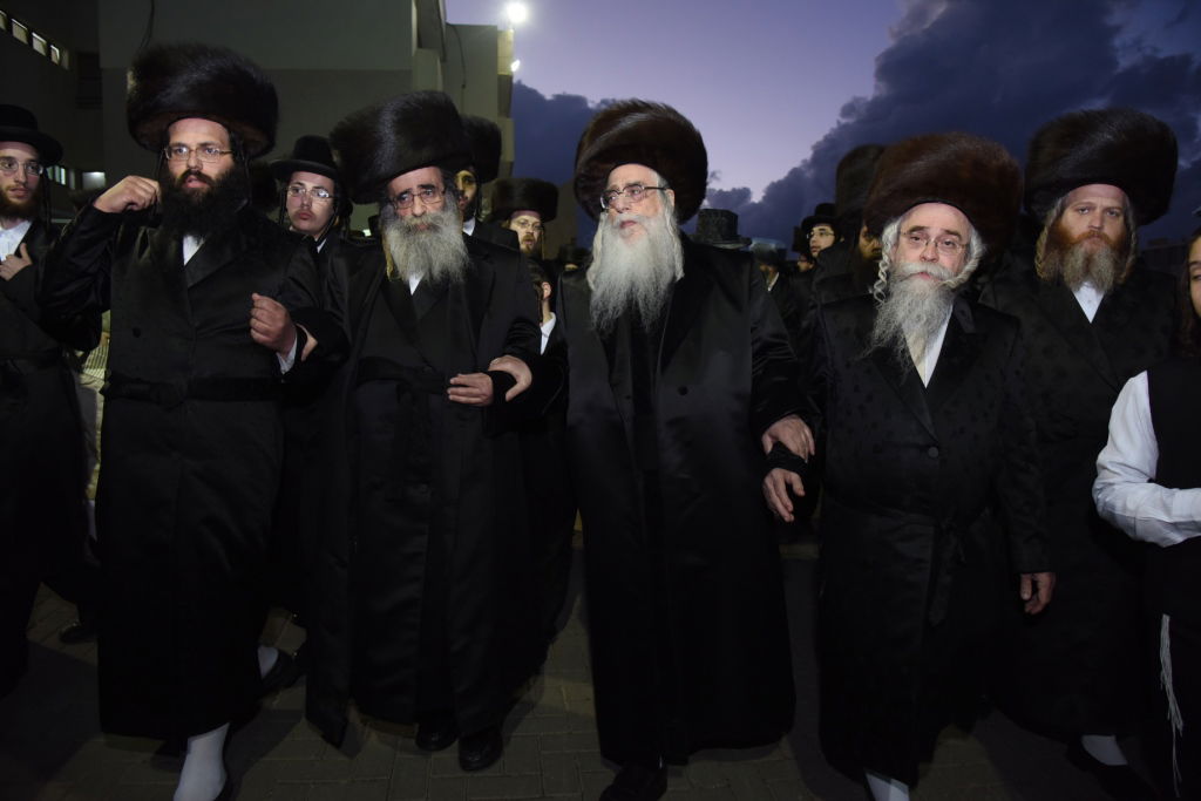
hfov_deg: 73.7
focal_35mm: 24
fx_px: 801
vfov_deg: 53.1
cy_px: 400
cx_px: 600
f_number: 5
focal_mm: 24
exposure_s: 1/125
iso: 1600
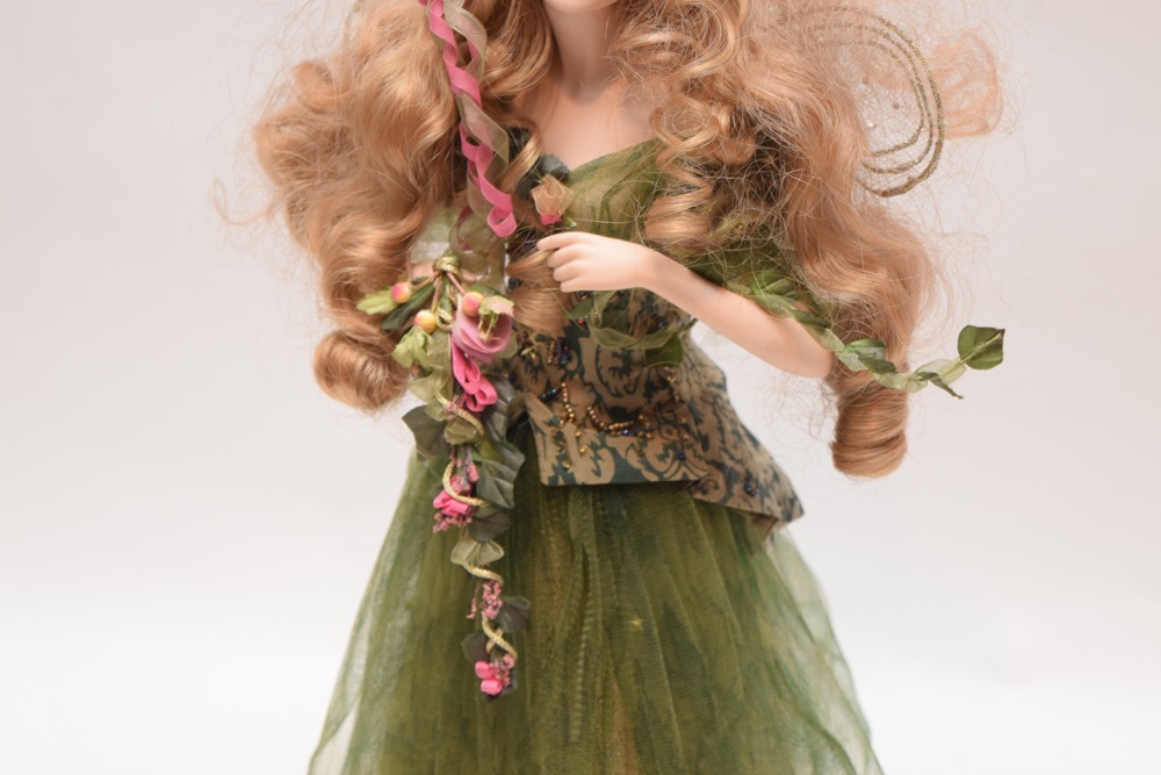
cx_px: 580
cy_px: 388
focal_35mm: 82
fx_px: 2661
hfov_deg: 24.6
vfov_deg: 16.6
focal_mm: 55
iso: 900
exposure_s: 1/60
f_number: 5.6
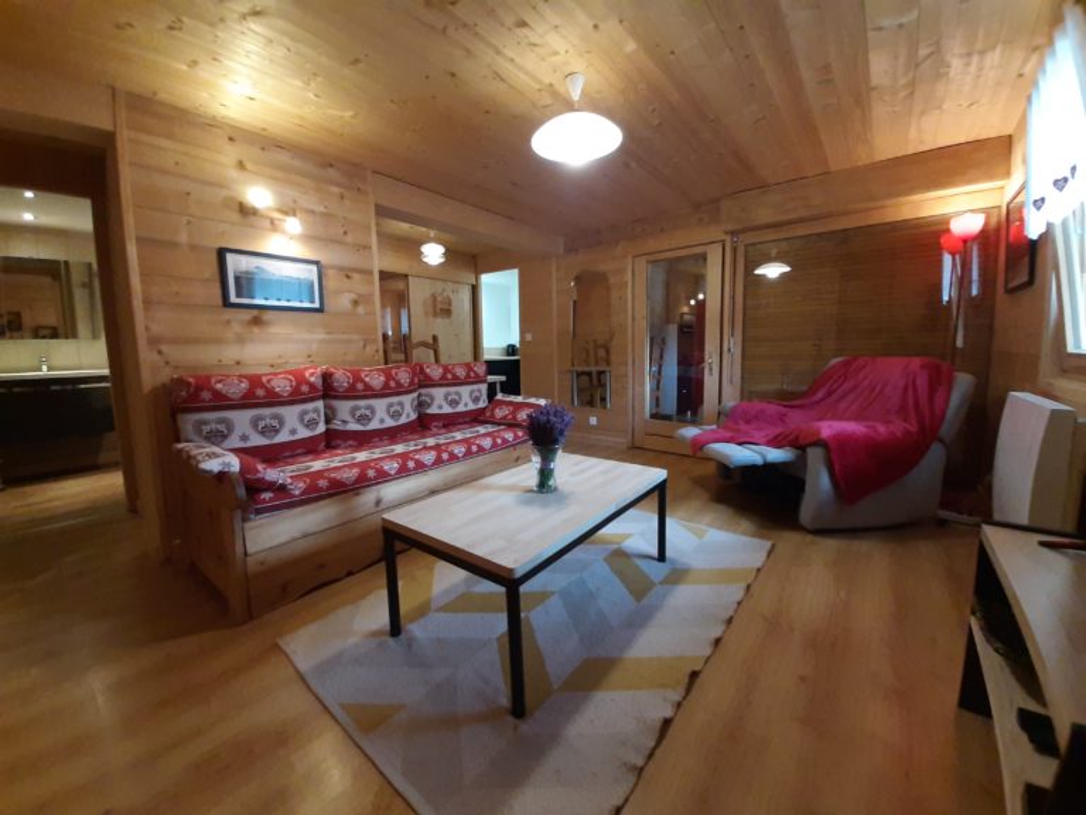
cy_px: 408
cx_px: 543
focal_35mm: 13
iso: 250
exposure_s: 1/50
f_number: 2.2
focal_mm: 1.42
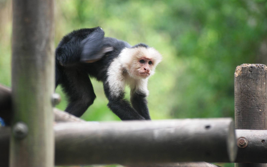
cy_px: 80
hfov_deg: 5.7
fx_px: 2678
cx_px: 134
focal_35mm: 368
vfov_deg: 3.6
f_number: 5.3
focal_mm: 240
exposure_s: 1/100
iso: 400
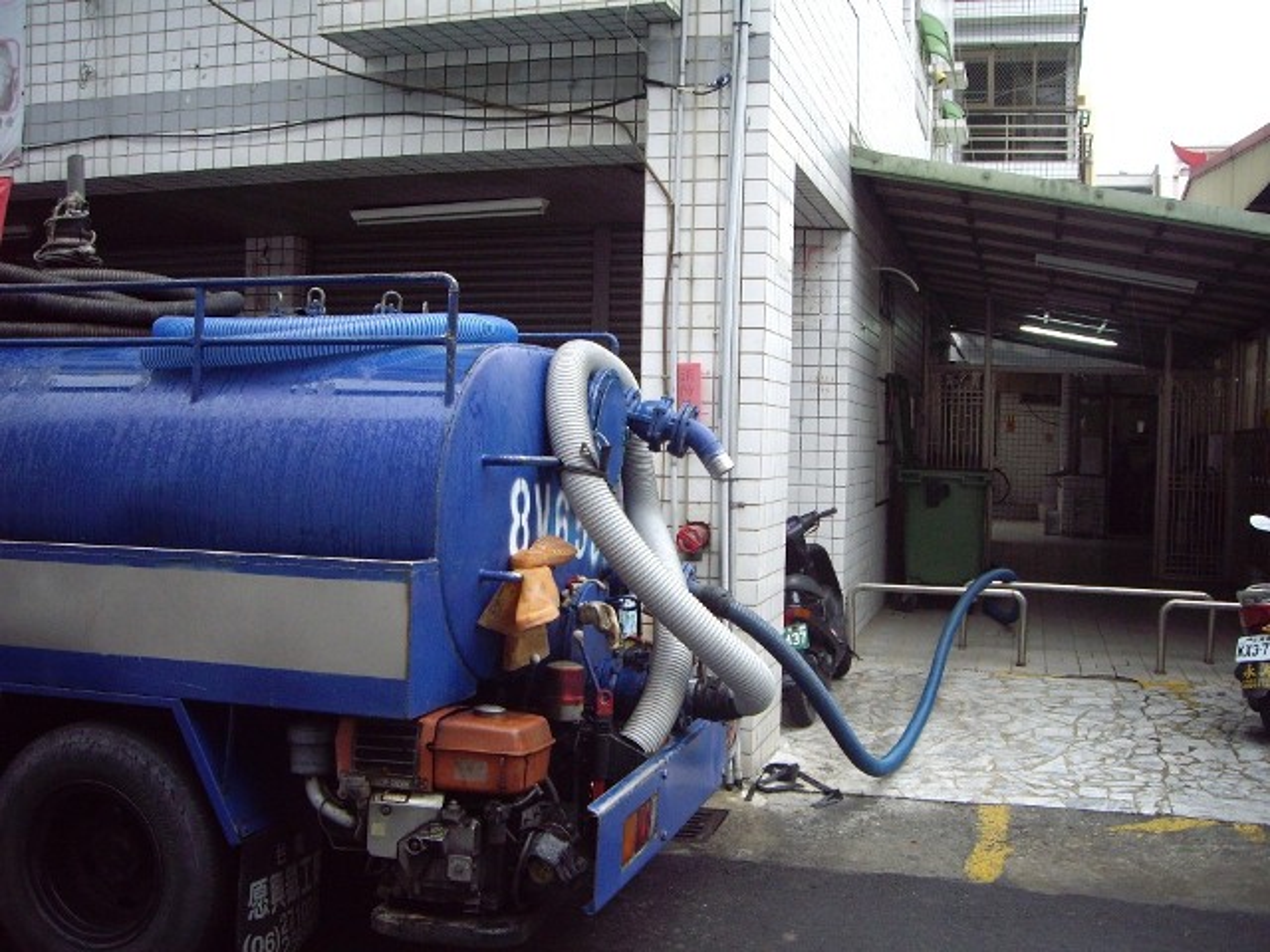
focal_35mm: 38
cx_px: 635
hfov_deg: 49.0
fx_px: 1394
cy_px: 476
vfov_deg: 37.7
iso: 200
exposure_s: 1/80
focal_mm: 6.2
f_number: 2.7
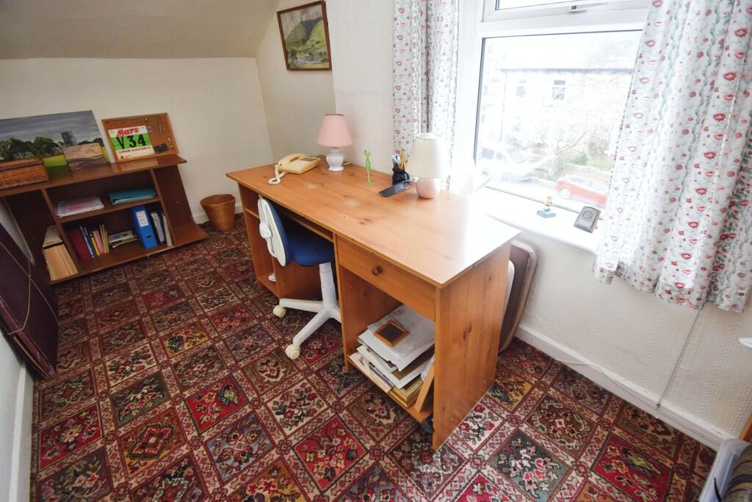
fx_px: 313
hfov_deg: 100.4
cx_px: 376
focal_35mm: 15
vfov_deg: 77.3
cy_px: 251
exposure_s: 1/80
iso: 400
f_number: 4.5
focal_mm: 10
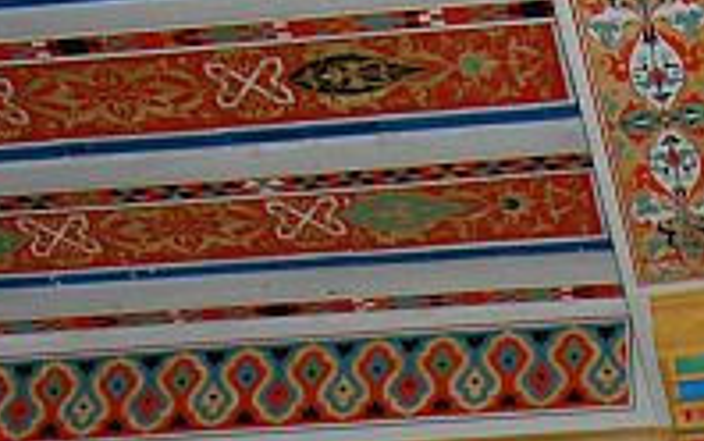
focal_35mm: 111
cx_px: 772
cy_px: 886
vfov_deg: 10.8
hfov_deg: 18.1
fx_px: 2131
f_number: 3.5
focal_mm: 18
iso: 400
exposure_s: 1/60
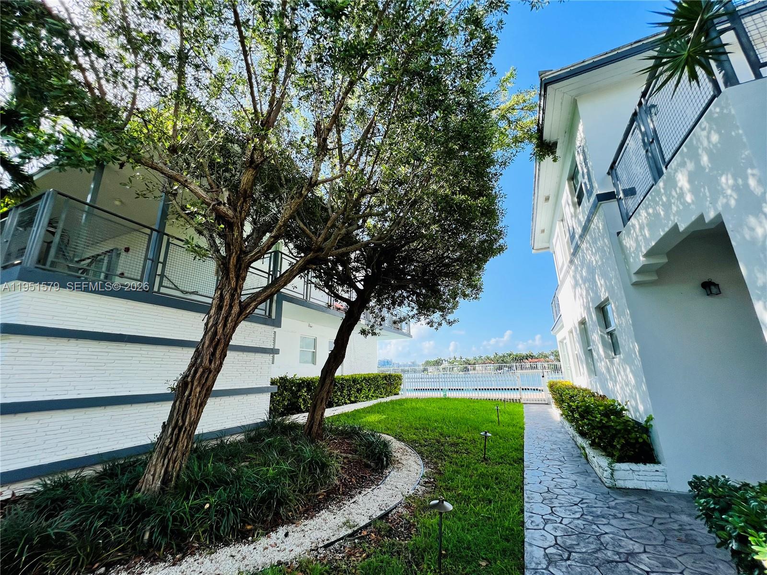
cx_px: 384
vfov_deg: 89.9
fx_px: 288
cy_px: 288
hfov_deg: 106.2
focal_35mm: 13
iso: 32
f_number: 1.8
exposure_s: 1/853
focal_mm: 1.57
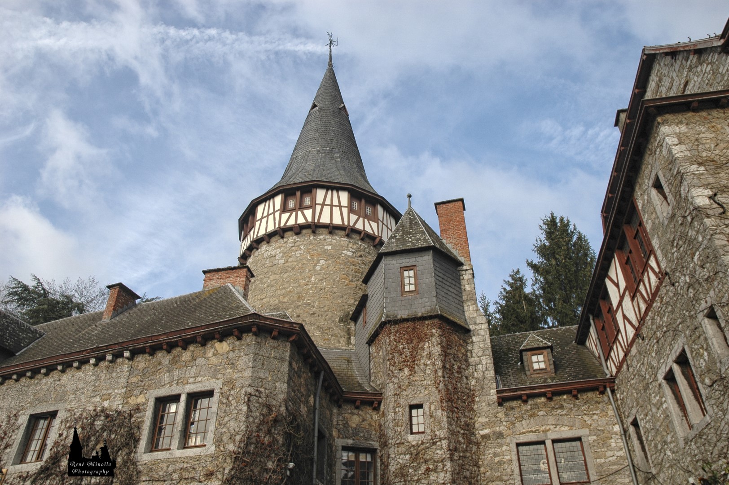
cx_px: 364
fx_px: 546
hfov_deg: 67.4
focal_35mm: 27
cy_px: 242
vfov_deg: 47.9
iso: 200
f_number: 7.1
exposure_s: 1/200
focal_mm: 18
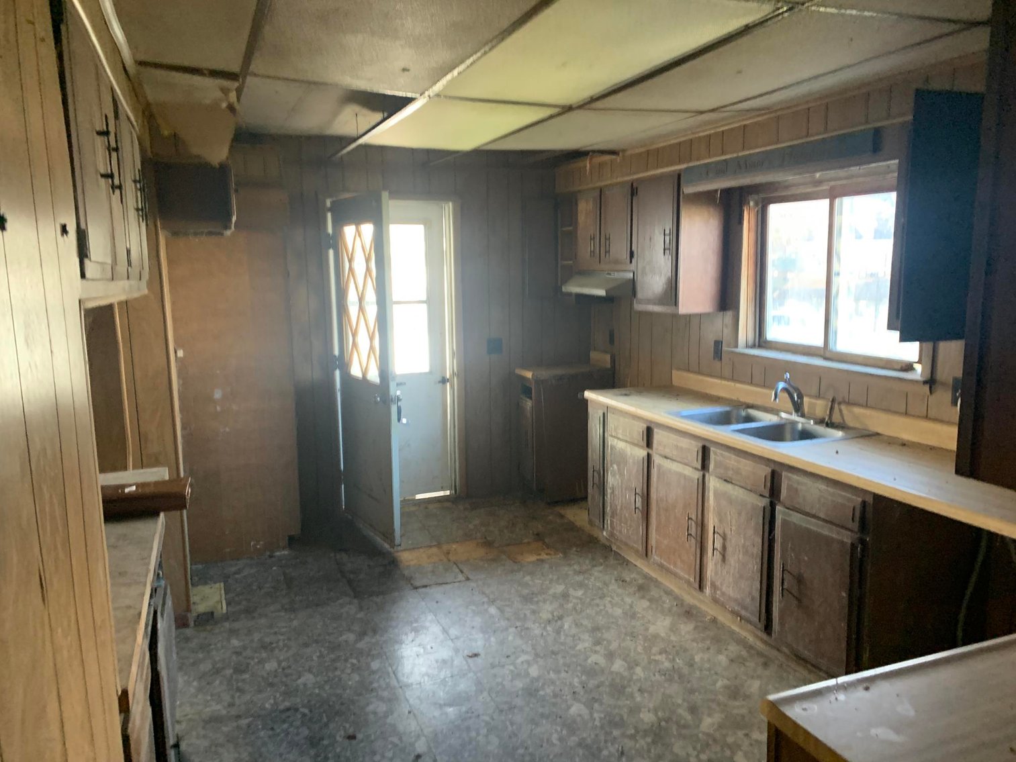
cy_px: 381
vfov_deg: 53.1
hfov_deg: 67.3
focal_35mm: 26
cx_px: 508
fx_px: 763
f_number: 1.8
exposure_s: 1/60
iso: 320
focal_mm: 4.25
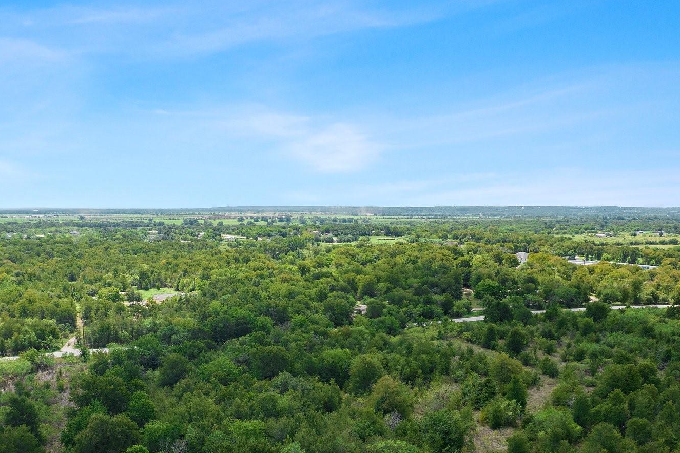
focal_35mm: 34
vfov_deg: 37.9
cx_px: 278
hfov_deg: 55.5
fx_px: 642
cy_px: 340
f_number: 2.8
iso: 100
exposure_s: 1/1250
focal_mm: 8.38
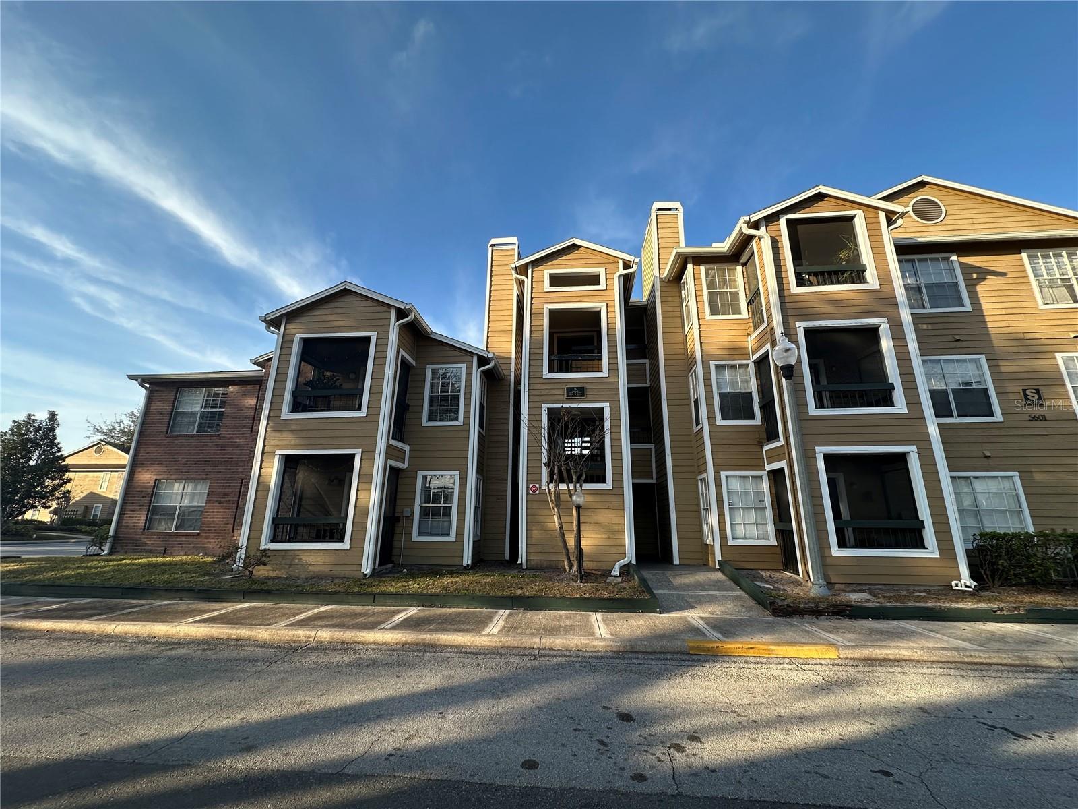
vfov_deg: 85.7
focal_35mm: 14
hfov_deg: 102.1
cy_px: 404
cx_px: 539
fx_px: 436
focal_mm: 2.22
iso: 40
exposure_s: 1/543
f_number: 2.2
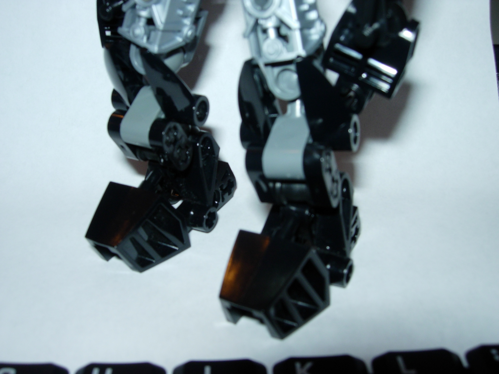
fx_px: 548
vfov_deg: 37.7
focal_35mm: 38
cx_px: 250
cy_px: 187
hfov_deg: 49.0
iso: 79
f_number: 4.8
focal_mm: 7.8
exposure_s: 1/64
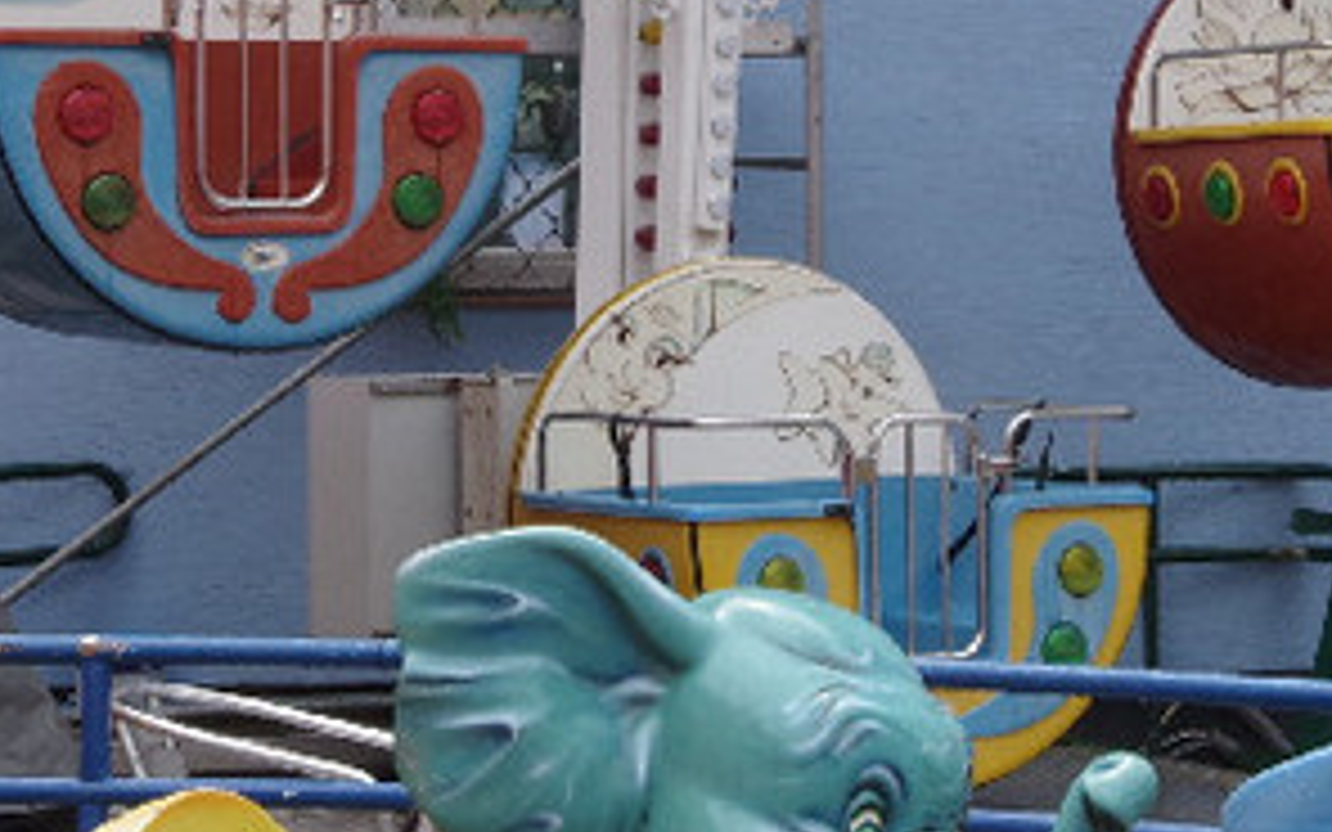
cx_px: 778
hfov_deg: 16.8
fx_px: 4501
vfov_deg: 10.4
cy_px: -63
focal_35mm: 124
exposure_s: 1/400
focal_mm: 20
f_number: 10
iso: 800
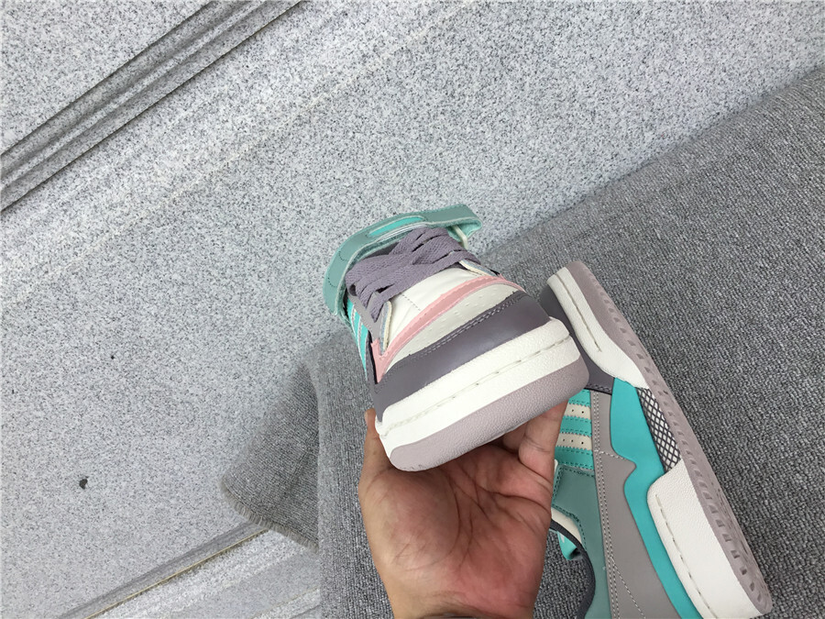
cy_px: 310
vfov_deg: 45.4
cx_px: 412
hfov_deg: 58.4
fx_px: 739
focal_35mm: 31
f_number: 2.4
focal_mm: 3.3
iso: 25
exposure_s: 1/494
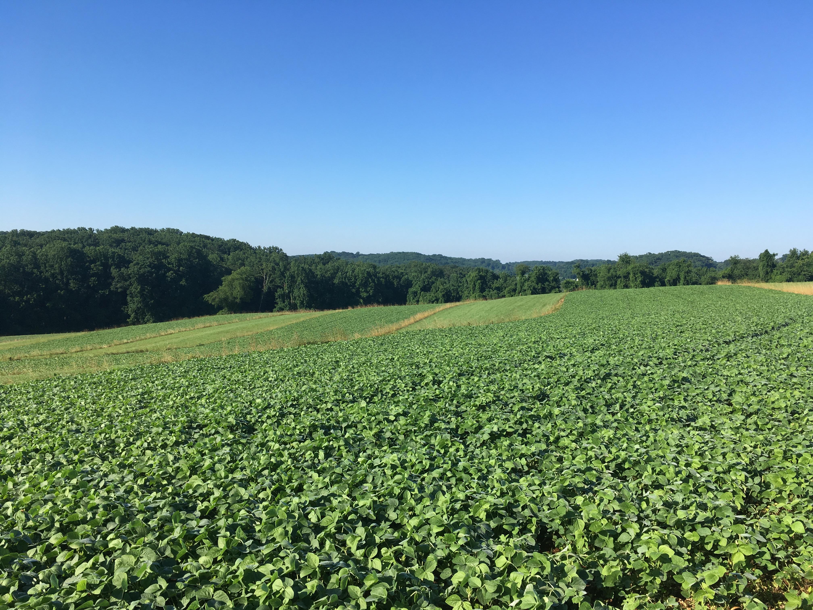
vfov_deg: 48.2
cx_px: 406
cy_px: 305
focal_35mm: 29
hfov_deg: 61.7
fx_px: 681
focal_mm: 4.15
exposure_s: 1/1054
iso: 25
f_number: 2.2
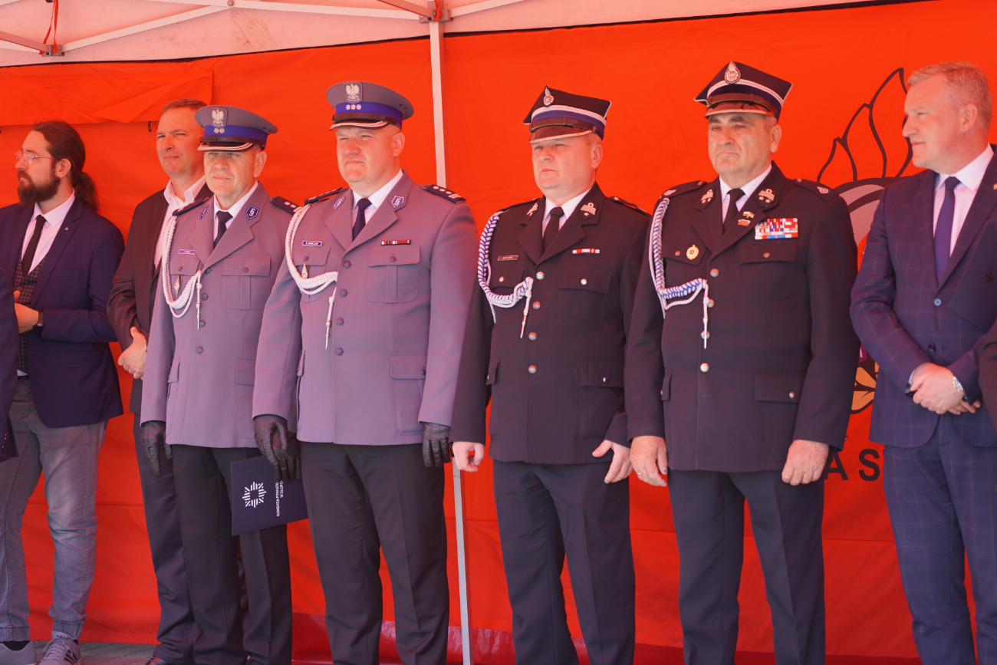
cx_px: 498
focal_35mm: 102
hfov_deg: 20.0
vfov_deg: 13.4
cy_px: 332
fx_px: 2825
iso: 125
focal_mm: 102
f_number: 4
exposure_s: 1/160
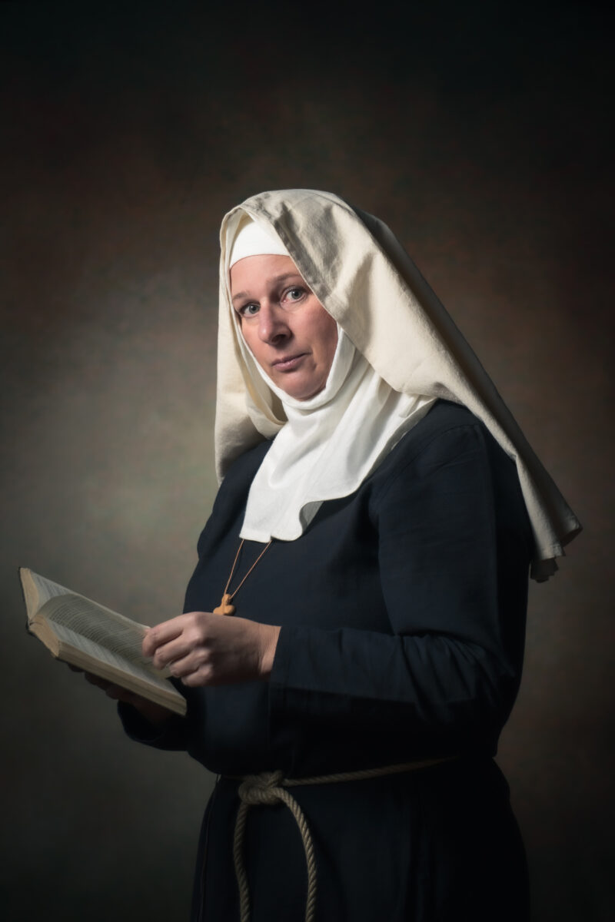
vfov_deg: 13.3
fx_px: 3946
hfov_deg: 8.9
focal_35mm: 154
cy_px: 461
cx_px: 308
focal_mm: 103
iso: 100
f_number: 5.6
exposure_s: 1/200
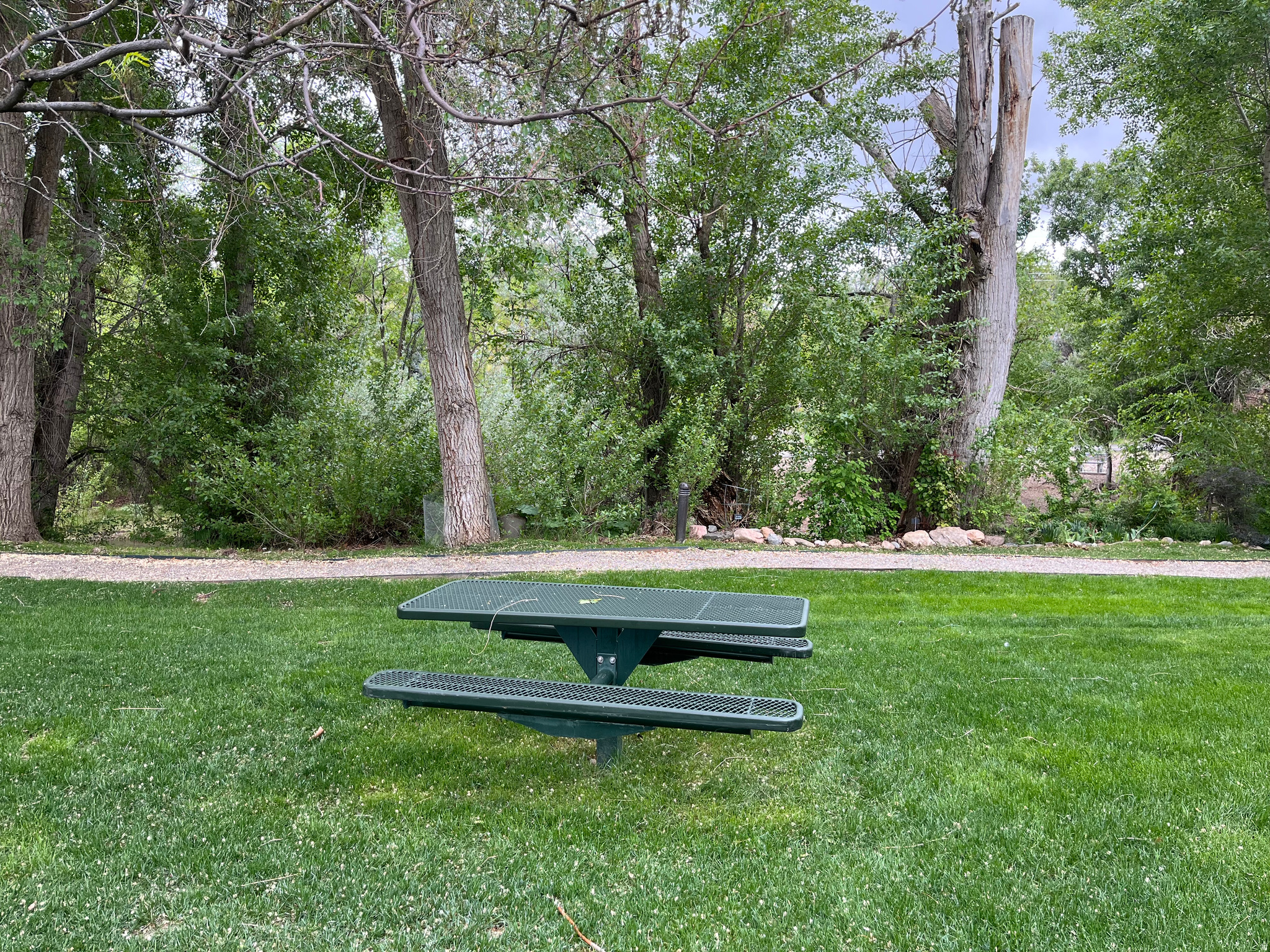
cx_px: 635
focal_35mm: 26
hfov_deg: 67.3
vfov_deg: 53.1
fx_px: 954
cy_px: 476
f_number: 1.6
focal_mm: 5.1
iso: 50
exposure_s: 1/300
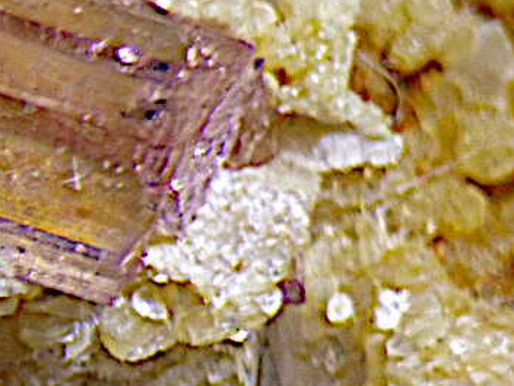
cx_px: -111
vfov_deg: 5.8
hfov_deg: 7.7
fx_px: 3801
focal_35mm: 256
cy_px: 485
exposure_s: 1/125
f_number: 5.7
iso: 125
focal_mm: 18
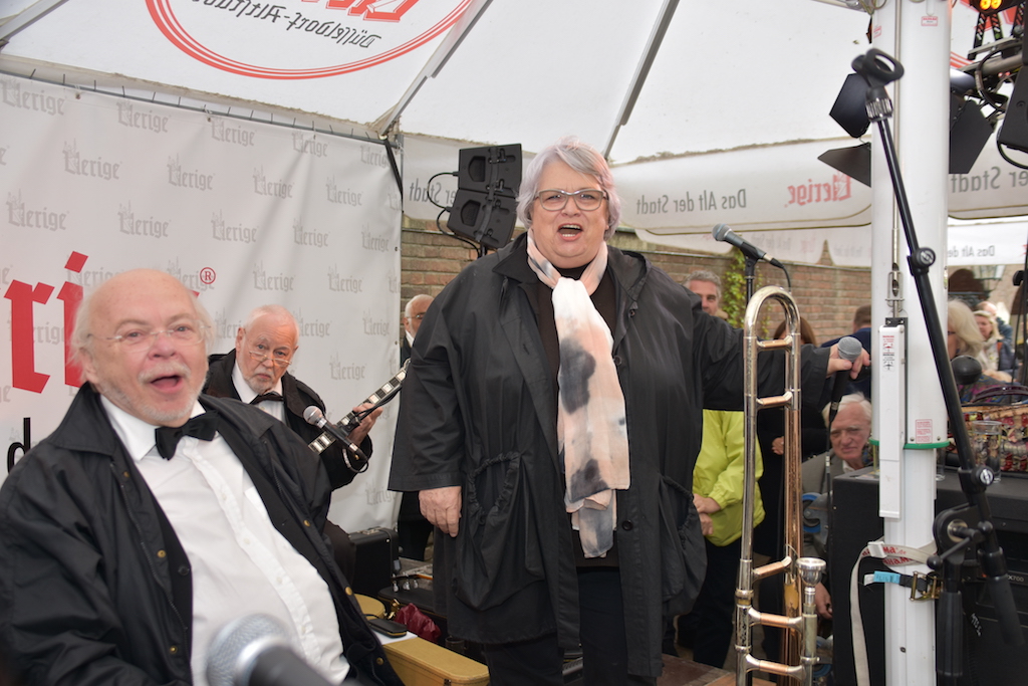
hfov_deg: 53.1
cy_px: 343
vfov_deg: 36.9
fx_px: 1028
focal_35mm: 36
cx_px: 514
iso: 200
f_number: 4
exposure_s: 1/60
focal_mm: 24
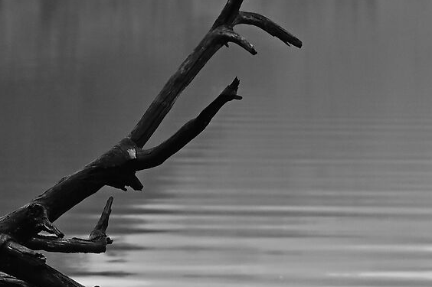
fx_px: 4184
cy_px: 400
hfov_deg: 5.9
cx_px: -51
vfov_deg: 3.9
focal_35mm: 349
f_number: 4
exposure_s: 1/1000
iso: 500
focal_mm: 82
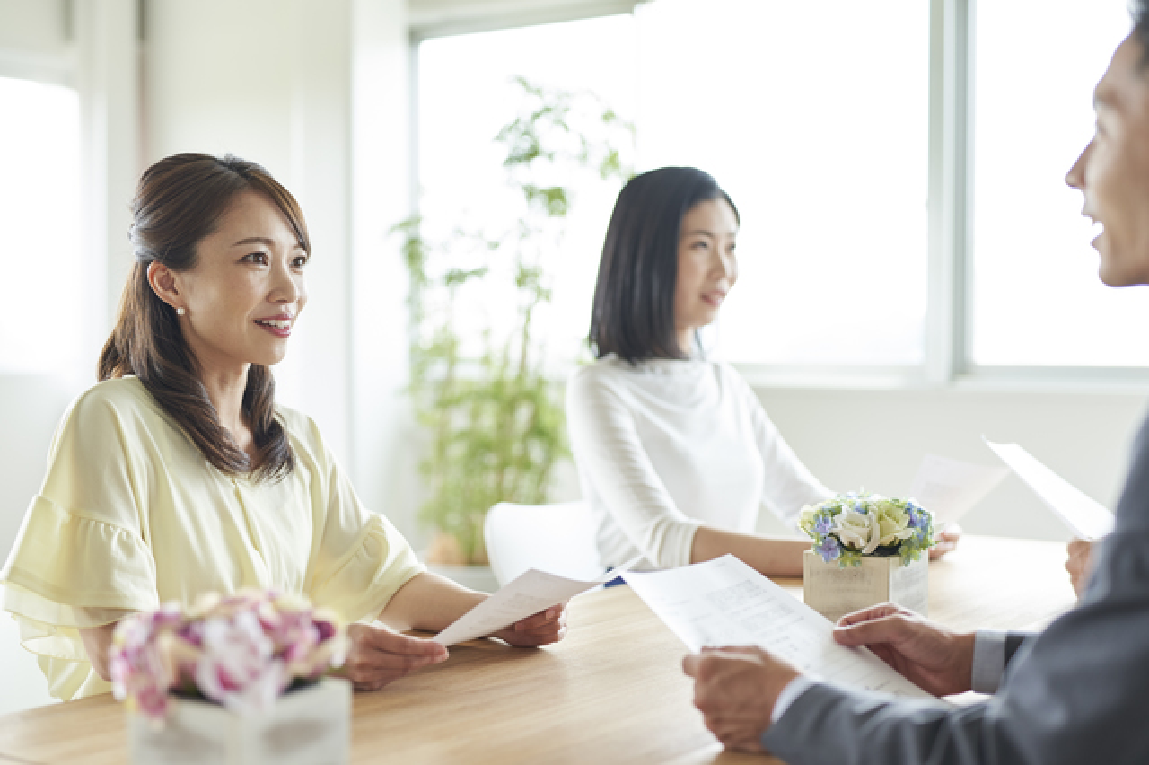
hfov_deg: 39.6
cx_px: 574
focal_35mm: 50
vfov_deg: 27.0
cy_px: 382
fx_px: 1595
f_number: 2
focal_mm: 50
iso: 160
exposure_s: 1/160
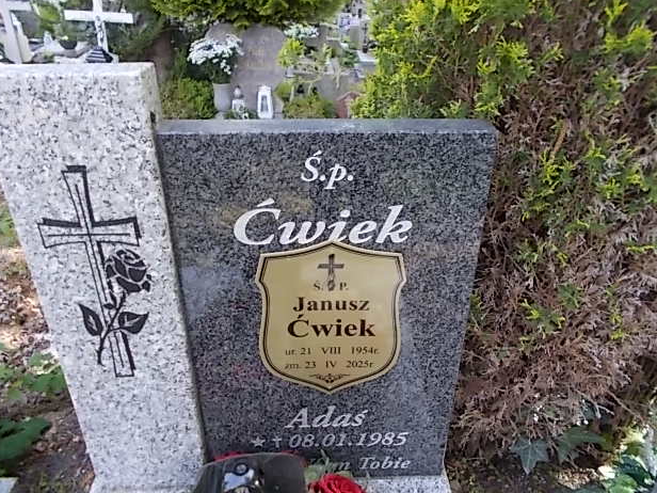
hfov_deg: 65.3
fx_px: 512
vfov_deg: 51.3
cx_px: 333
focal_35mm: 27
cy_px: 254
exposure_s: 1/40
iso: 80
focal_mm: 4.6
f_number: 3.2
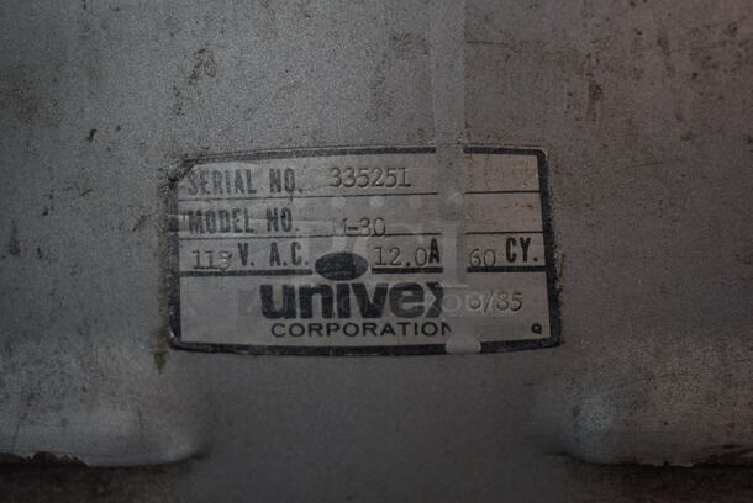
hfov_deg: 46.4
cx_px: 376
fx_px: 879
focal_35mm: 42
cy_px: 252
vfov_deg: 32.0
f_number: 4.2
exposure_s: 1/50
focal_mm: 28
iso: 250
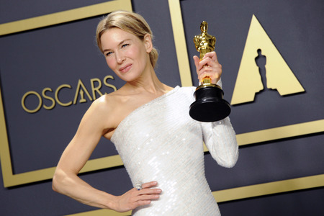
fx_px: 1530
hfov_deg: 12.1
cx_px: 162
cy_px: 108
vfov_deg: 8.1
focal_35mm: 170
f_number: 6.3
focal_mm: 170
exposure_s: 1/125
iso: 1600
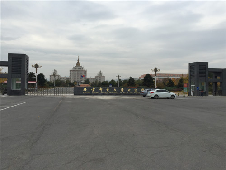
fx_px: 189
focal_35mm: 29
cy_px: 85
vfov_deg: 48.2
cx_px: 113
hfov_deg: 61.7
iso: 32
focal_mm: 4.15
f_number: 2.2
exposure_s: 1/471
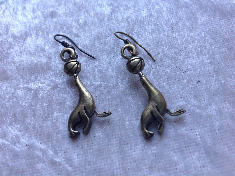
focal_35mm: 35
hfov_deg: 52.7
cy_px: 88
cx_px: 118
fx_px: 237
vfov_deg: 40.6
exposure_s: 1/60
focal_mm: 4.28
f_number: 2.4
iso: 64
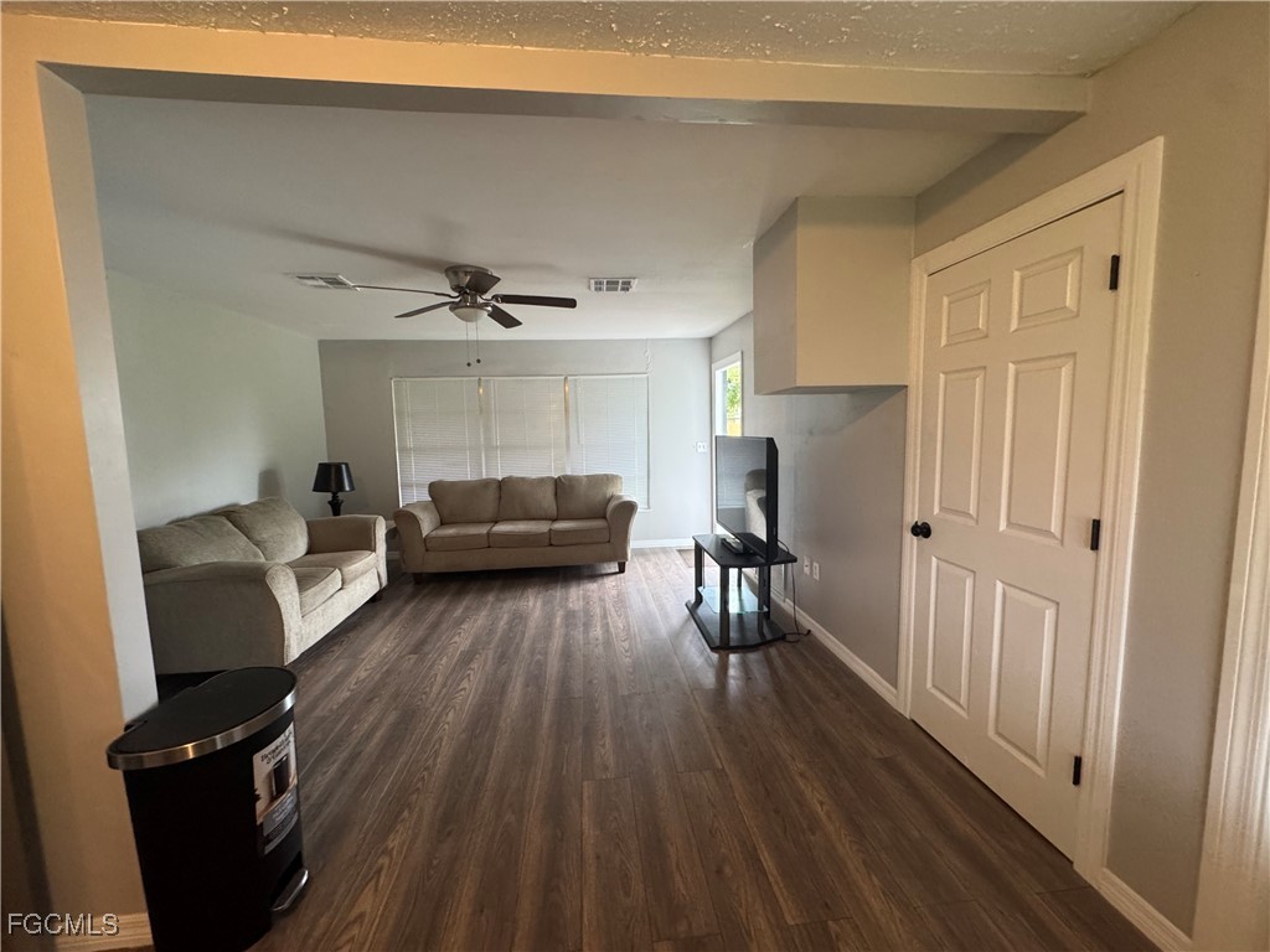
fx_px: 514
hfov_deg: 102.1
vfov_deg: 85.7
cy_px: 476
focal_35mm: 14
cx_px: 635
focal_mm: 2.22
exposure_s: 1/60
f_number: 2.2
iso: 320
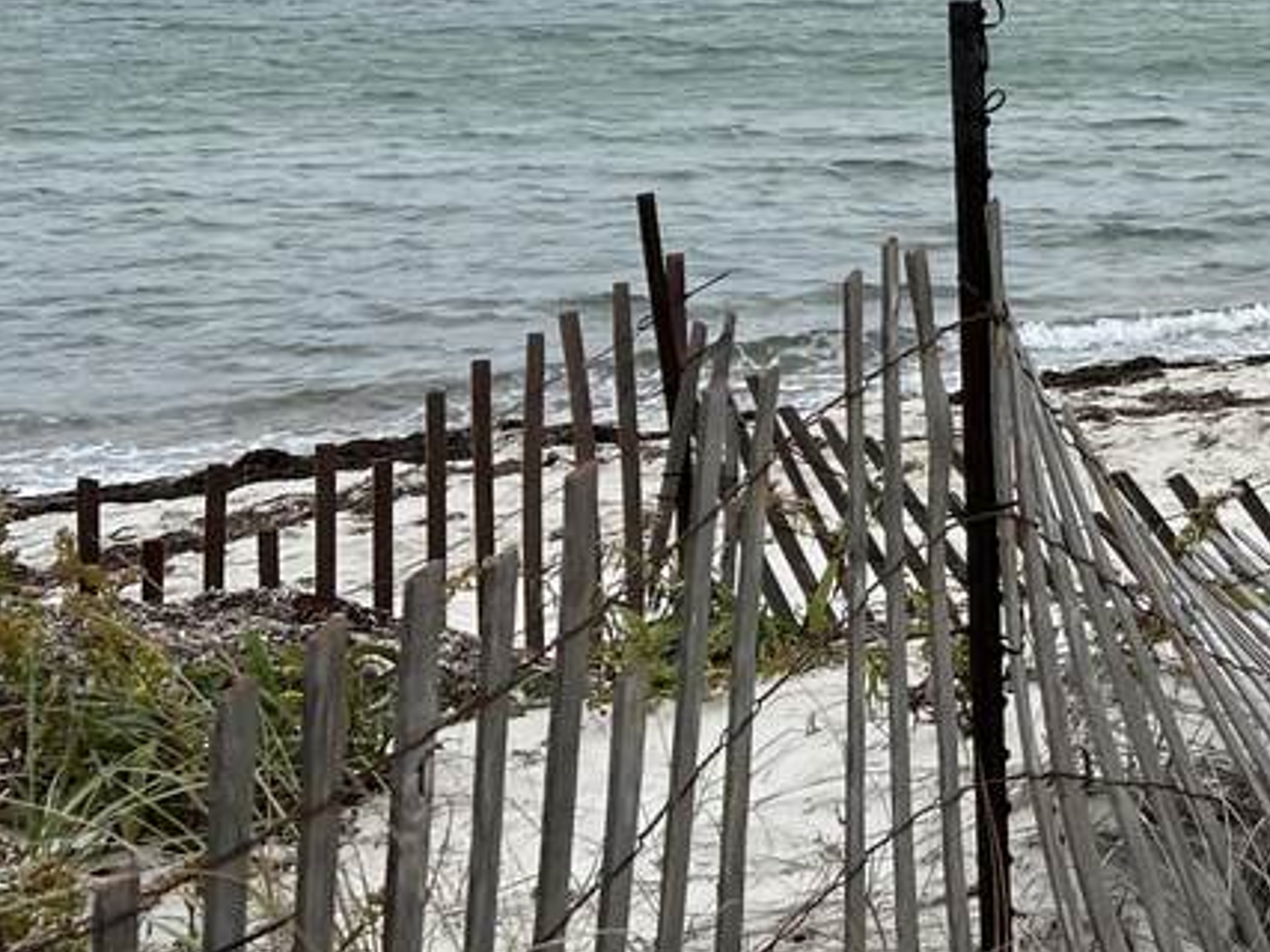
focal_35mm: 78
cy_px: 60
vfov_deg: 18.5
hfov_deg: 21.9
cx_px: 1755
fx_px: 2861
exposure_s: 1/2632
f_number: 1.5
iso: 50
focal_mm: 5.7
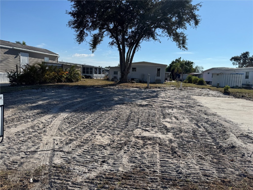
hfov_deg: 71.6
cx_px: 126
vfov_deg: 56.8
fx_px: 175
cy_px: 95
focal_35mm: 24
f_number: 1.78
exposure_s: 1/7092
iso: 80
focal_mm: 6.76
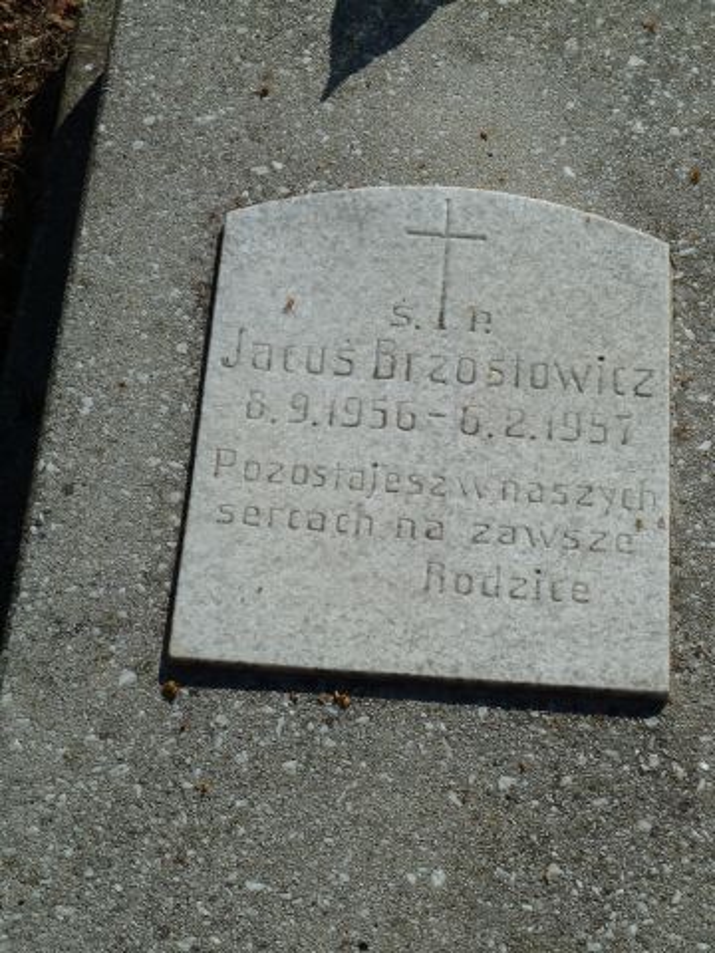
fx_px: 2864
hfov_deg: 14.2
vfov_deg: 18.9
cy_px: 476
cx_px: 358
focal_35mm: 104
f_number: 5.6
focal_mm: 17
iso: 80
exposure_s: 1/800
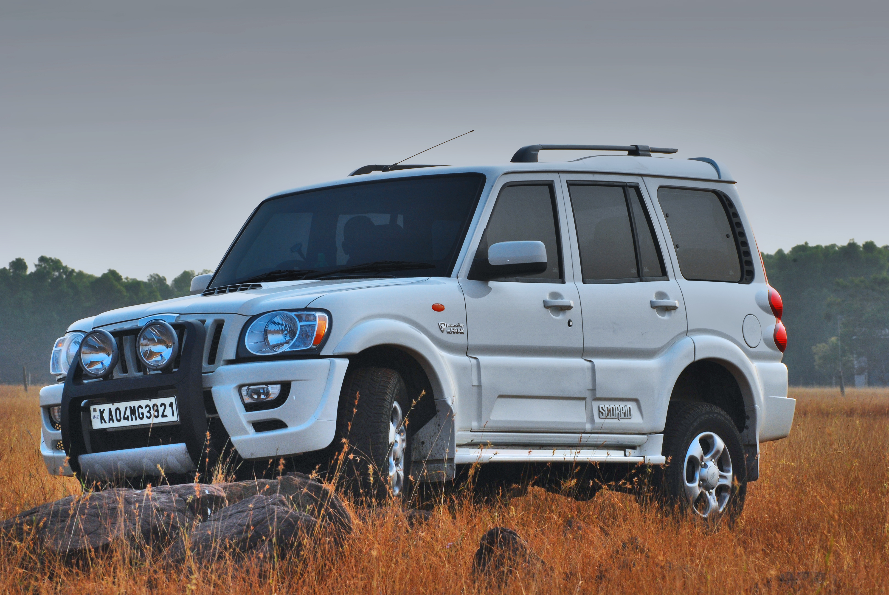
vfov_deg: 7.5
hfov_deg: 11.2
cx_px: 444
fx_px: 4524
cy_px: 298
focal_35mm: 183
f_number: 14
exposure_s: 1/200
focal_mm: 122
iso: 200
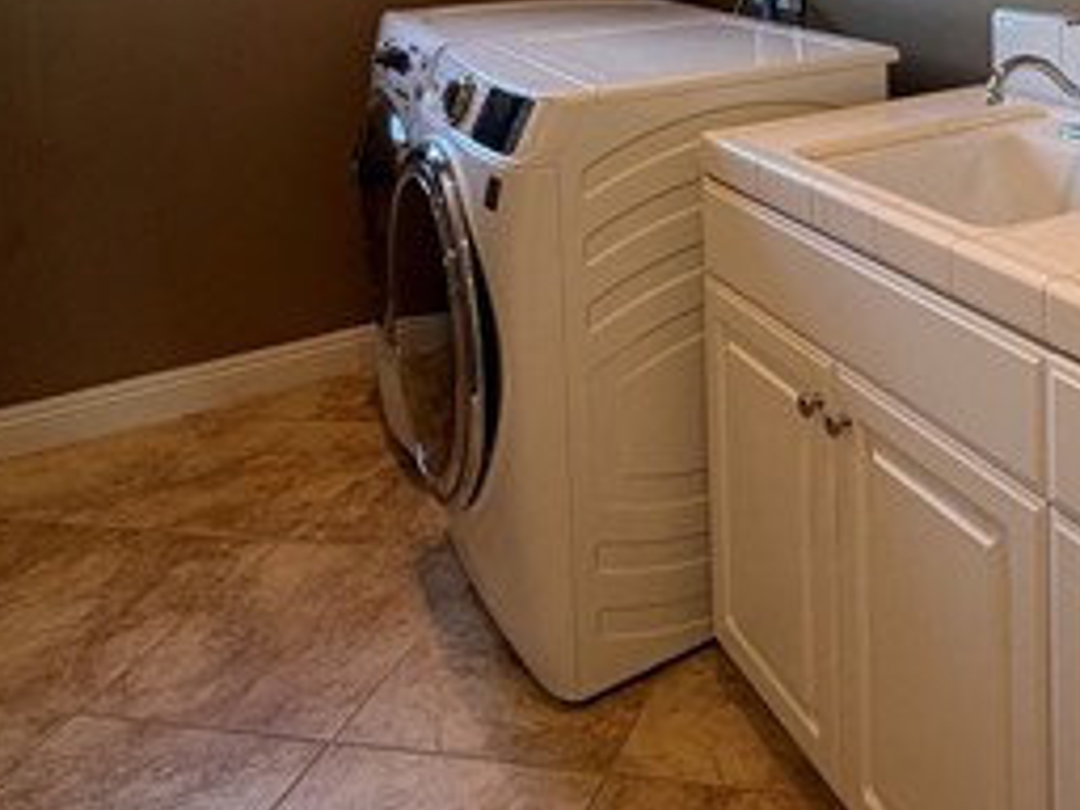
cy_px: -63
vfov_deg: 35.3
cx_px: 920
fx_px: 1092
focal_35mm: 35
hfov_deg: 48.5
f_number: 2.2
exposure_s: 1/60
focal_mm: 2.22
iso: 160
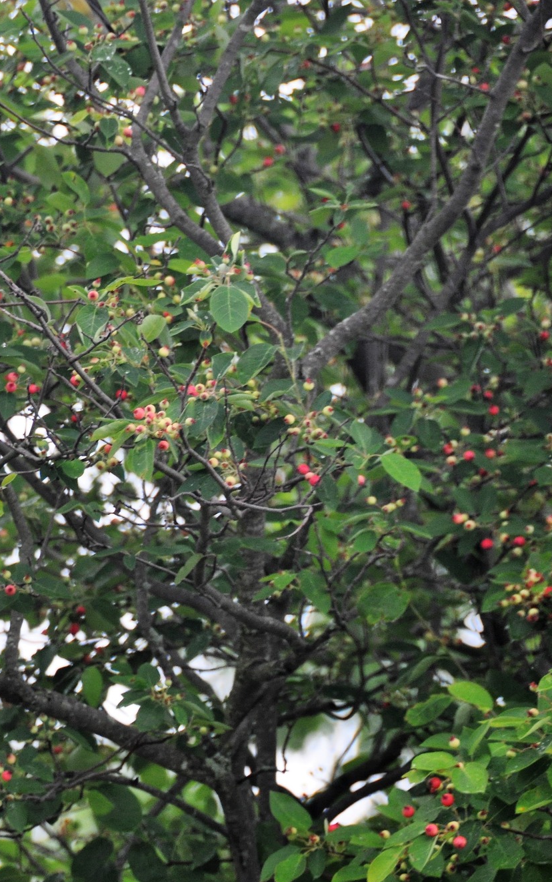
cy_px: 442
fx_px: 11091
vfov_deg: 4.6
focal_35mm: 461
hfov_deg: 2.8
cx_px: -110
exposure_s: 1/125
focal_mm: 200
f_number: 5.6
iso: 800
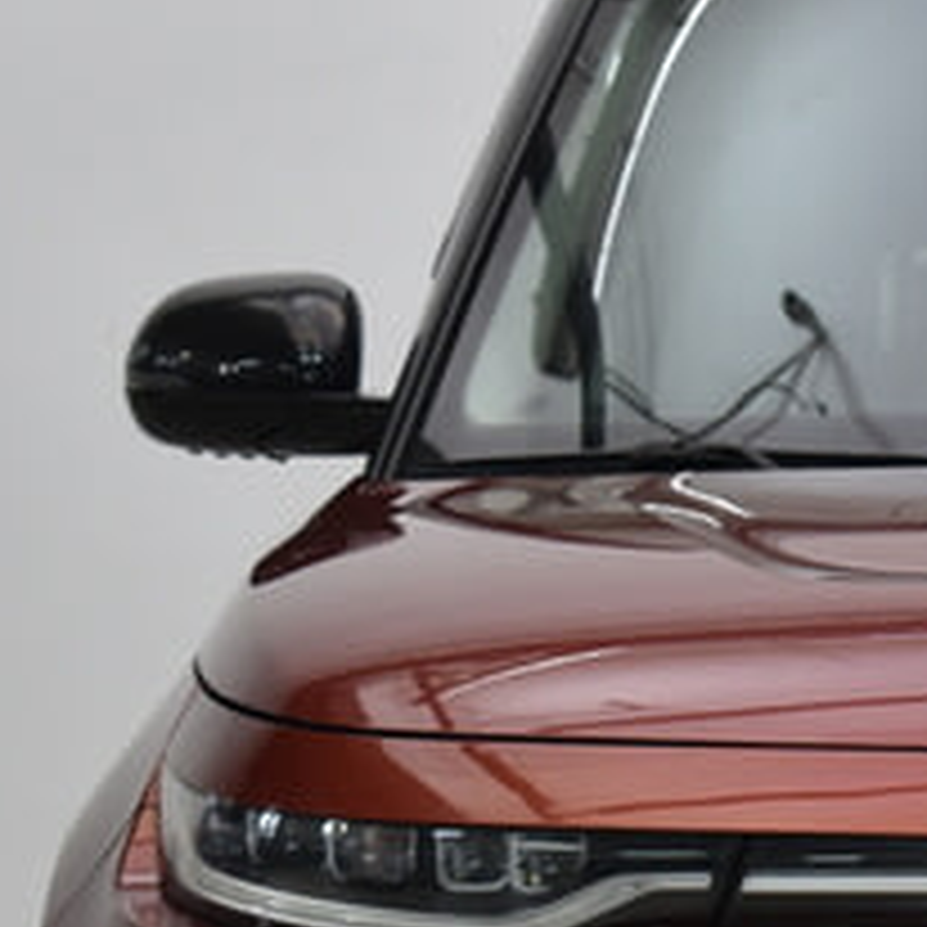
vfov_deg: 7.5
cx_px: 1328
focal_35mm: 234
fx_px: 7090
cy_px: 806
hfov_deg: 7.4
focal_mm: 42
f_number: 5.6
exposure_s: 1/30
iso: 400
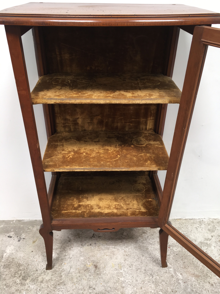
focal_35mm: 29
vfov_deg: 61.7
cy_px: 147
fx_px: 246
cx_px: 110
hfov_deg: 48.2
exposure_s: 1/50
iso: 32
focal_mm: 4.15
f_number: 2.2
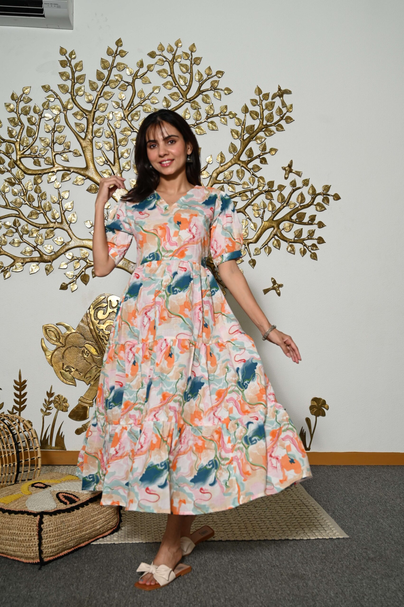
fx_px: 657
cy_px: 304
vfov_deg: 49.6
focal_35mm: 39
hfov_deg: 34.2
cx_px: 202
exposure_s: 1/160
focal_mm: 39
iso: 400
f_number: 5
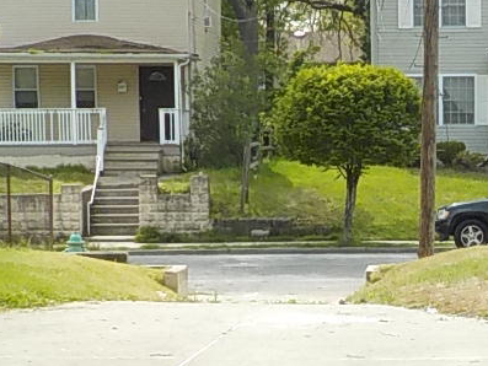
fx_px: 1706
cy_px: 301
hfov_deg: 16.1
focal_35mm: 121
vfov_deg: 12.2
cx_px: 445
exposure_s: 1/640
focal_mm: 4.1
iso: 125
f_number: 3.3
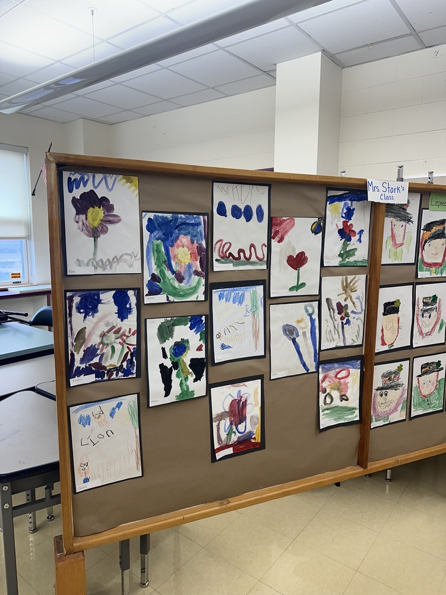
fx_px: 412
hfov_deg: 56.8
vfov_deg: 71.6
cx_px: 223
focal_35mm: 24
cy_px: 298
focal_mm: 6.86
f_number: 1.78
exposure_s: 1/120
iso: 125
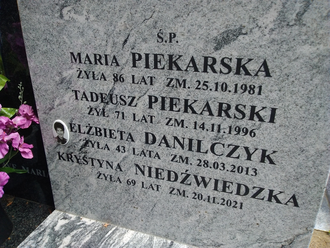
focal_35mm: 29
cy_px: 124
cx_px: 165
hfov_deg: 61.7
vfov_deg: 48.2
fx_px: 276
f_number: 2.4
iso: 161
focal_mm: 2.39
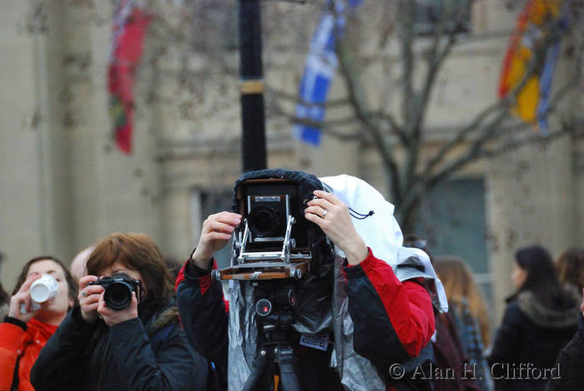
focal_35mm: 300
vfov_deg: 4.6
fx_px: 4871
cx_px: 292
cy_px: 196
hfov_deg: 6.9
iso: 1600
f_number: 5.6
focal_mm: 200
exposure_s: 1/200
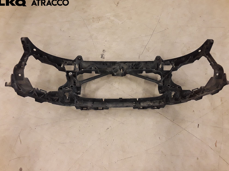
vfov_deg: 48.2
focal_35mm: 29
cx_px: 116
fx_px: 192
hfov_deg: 61.7
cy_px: 87
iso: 160
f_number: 1.9
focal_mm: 2.91
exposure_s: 1/50
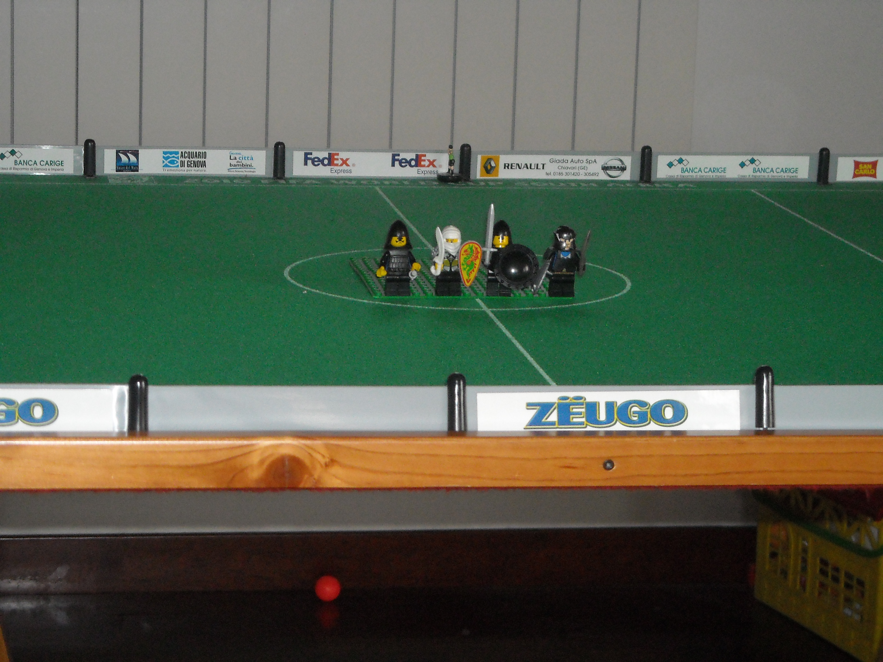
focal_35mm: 105
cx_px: 442
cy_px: 331
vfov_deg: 14.1
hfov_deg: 18.7
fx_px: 2678
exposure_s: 1/125
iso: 400
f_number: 4.7
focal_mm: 17.1
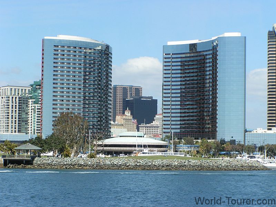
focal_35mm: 114
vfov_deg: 13.0
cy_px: 104
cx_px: 138
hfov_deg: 17.3
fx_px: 909
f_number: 6.3
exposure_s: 1/400
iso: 50
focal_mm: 17.4
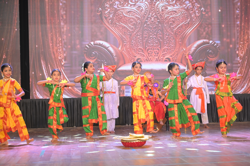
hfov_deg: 28.9
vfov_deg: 19.4
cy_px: 83
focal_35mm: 70
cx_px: 125
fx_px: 486
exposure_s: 1/250
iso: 1250
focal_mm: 70
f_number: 4
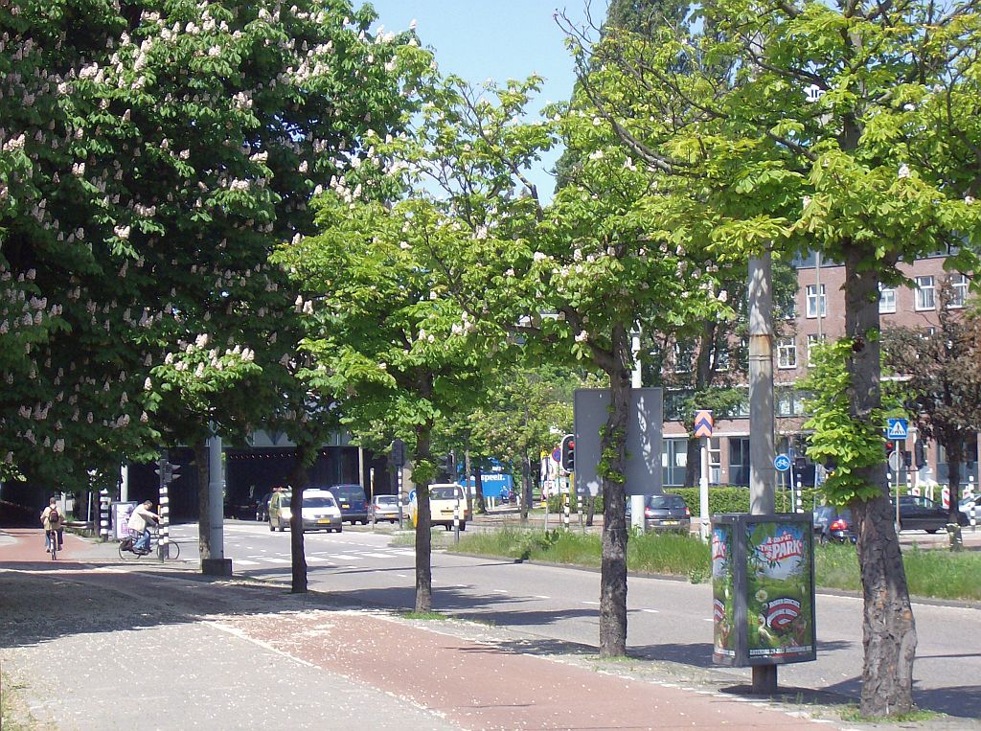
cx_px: 490
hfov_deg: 18.3
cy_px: 366
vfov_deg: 13.7
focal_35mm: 108
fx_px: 3054
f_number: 4.8
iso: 100
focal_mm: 18
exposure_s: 1/445
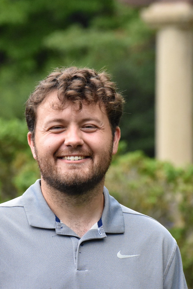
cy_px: 144
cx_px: 75
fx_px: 2450
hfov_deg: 4.5
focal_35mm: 305
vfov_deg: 6.8
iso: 4000
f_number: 5
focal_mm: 135
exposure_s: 1/4000
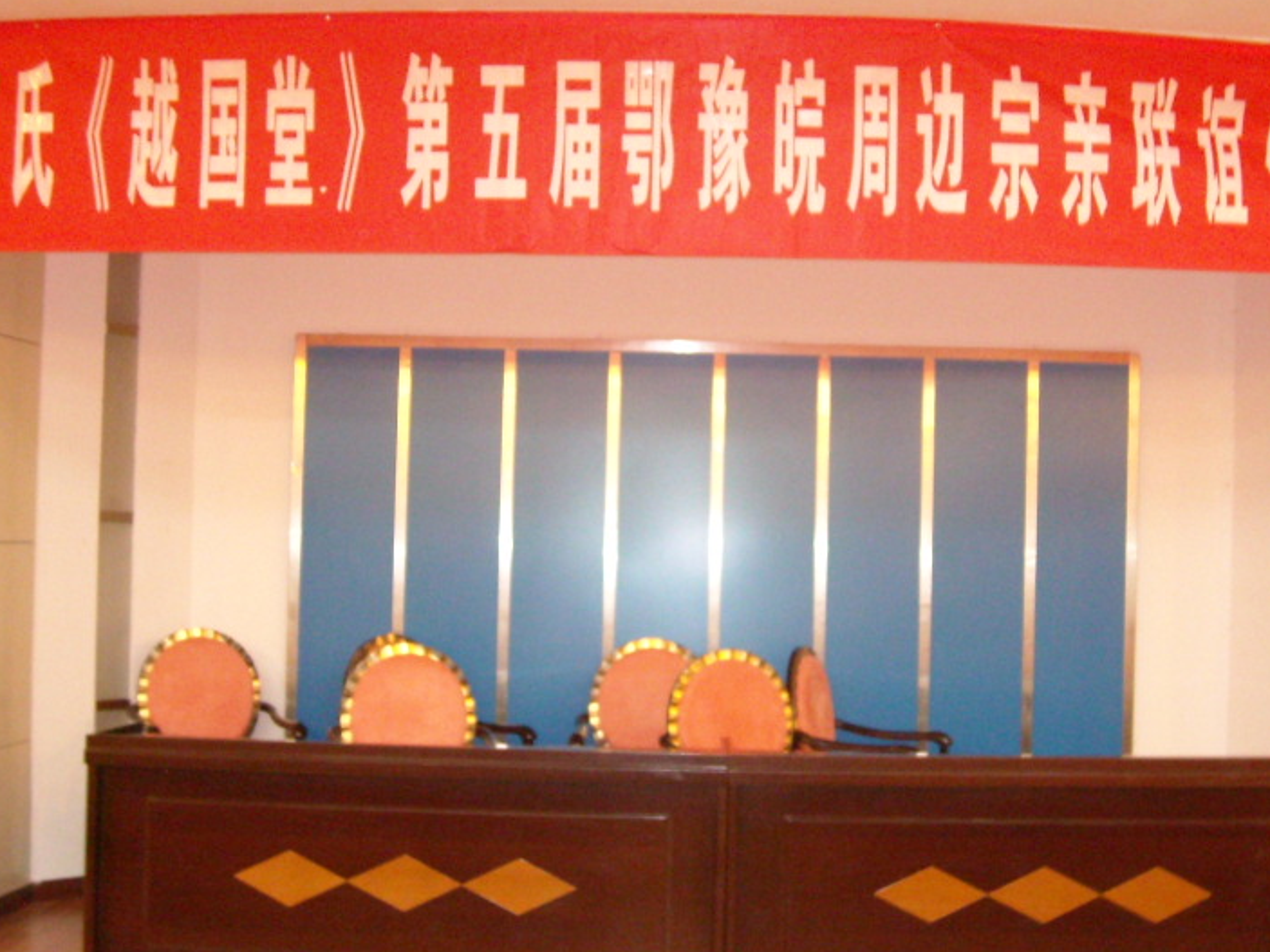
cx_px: 746
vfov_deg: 28.6
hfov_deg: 37.4
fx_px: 1871
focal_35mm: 51
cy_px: 466
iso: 518
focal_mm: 5.7
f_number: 2.8
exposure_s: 1/8
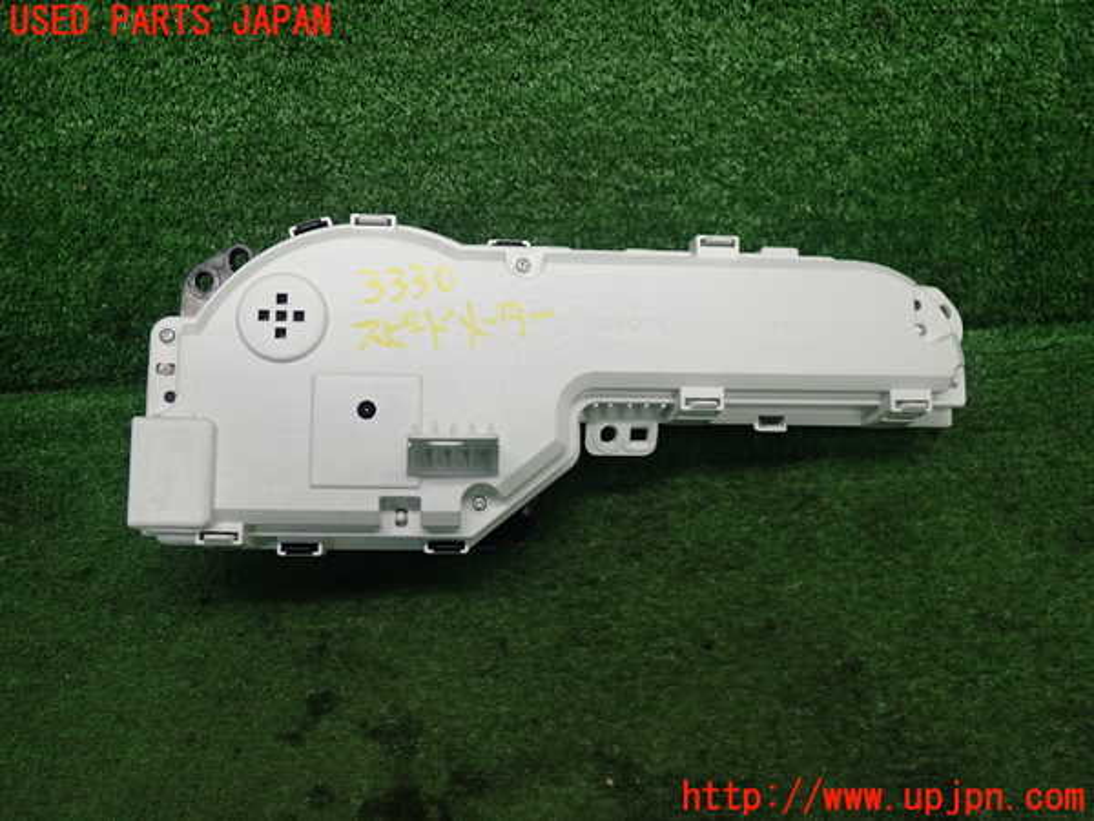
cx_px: 547
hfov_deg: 60.0
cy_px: 410
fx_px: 948
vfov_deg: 46.8
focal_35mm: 30
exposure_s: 1/125
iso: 250
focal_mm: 5.5
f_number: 2.3
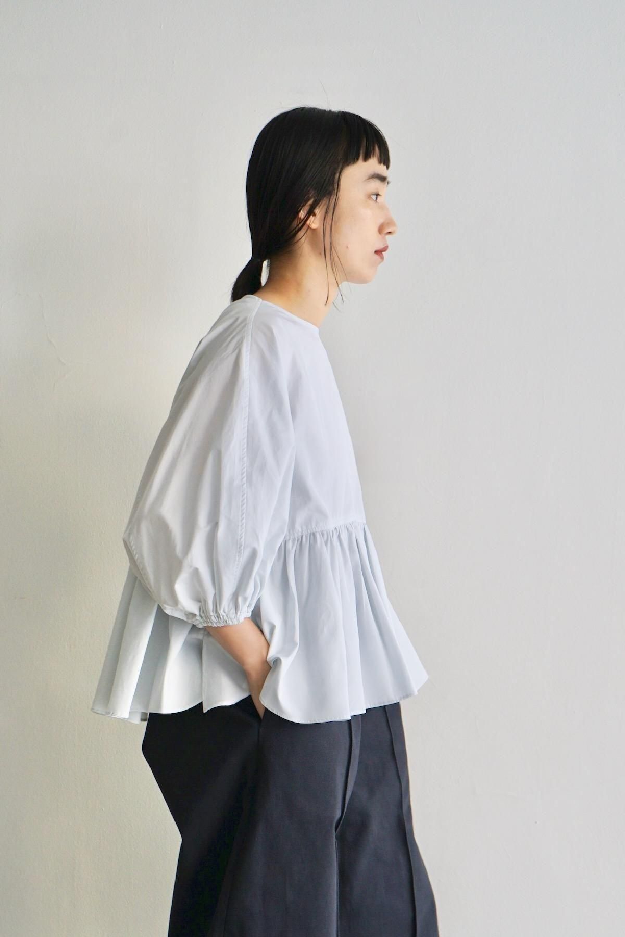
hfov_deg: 27.5
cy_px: 468
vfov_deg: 40.3
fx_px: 1276
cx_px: 312
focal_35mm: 49
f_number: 4.5
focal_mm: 49
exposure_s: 1/160
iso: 400
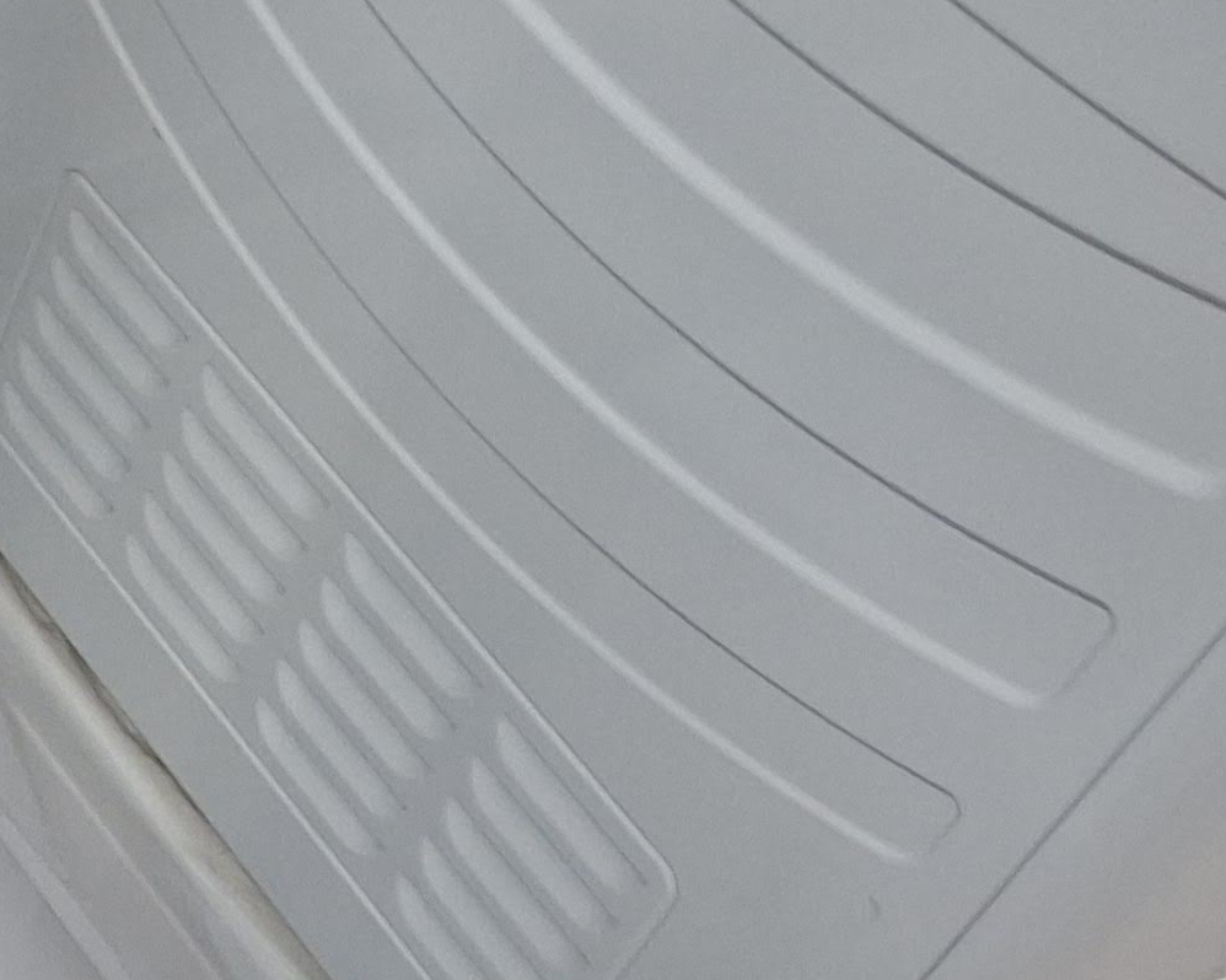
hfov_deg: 16.5
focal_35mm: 90
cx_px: -1195
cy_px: 1007
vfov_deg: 16.7
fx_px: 3265
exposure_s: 1/100
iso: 250
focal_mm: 5.54
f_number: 1.8
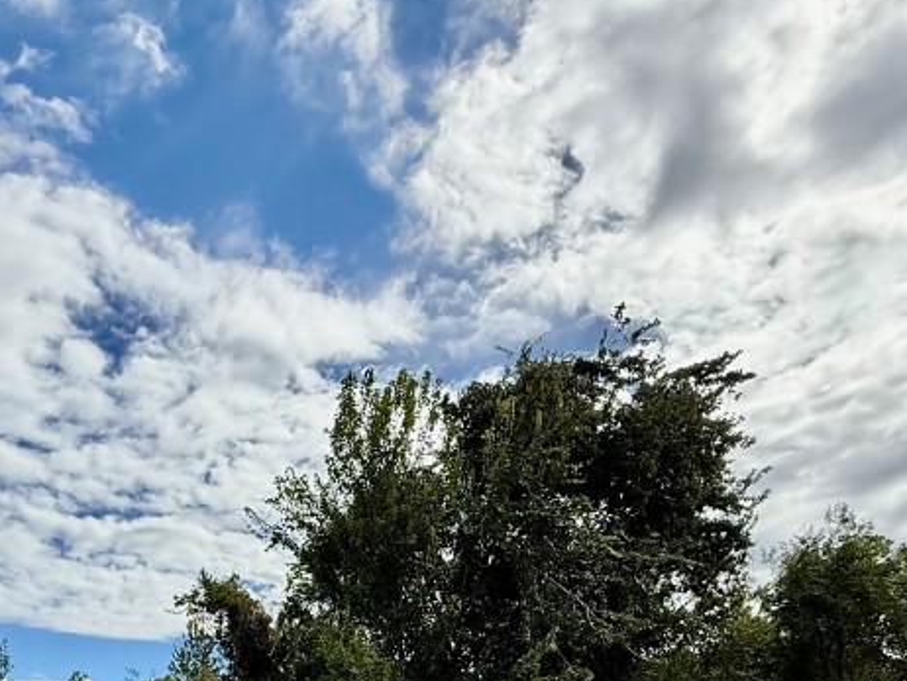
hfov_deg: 56.7
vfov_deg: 39.2
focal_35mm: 31
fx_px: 813
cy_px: 708
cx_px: 281
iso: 50
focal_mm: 2.22
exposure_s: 1/2976
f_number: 2.2
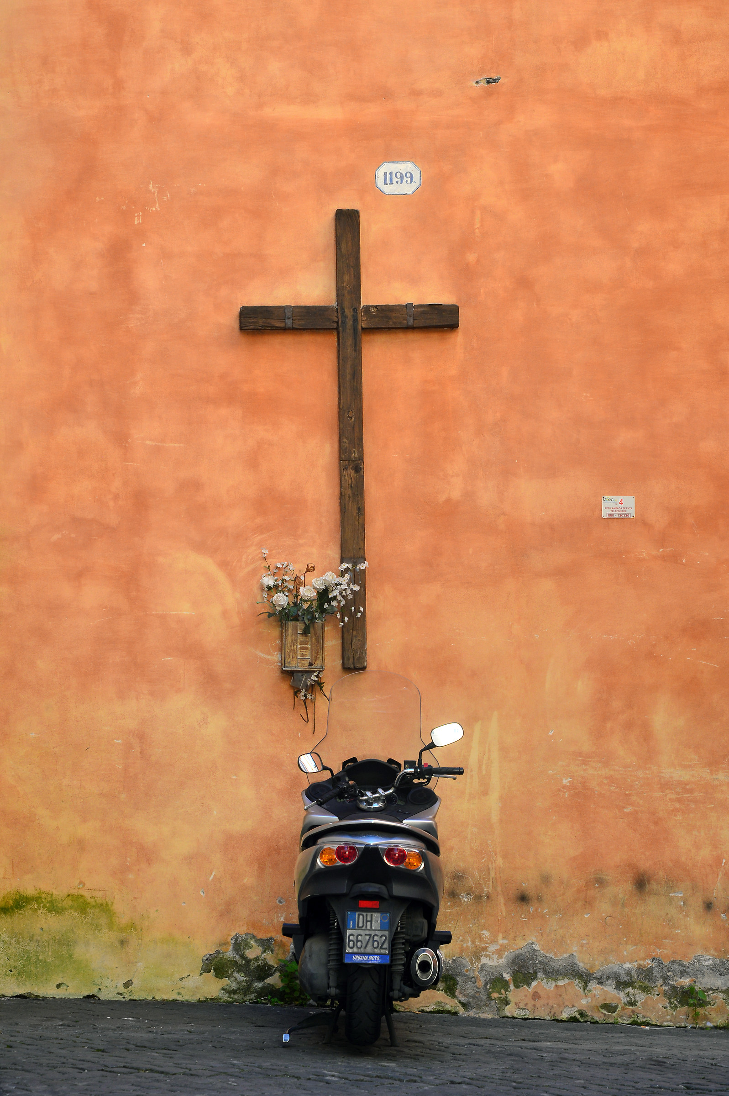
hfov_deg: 10.1
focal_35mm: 135
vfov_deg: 15.2
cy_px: 548
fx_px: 4106
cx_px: 364
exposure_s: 1/200
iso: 800
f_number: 7.1
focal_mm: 135
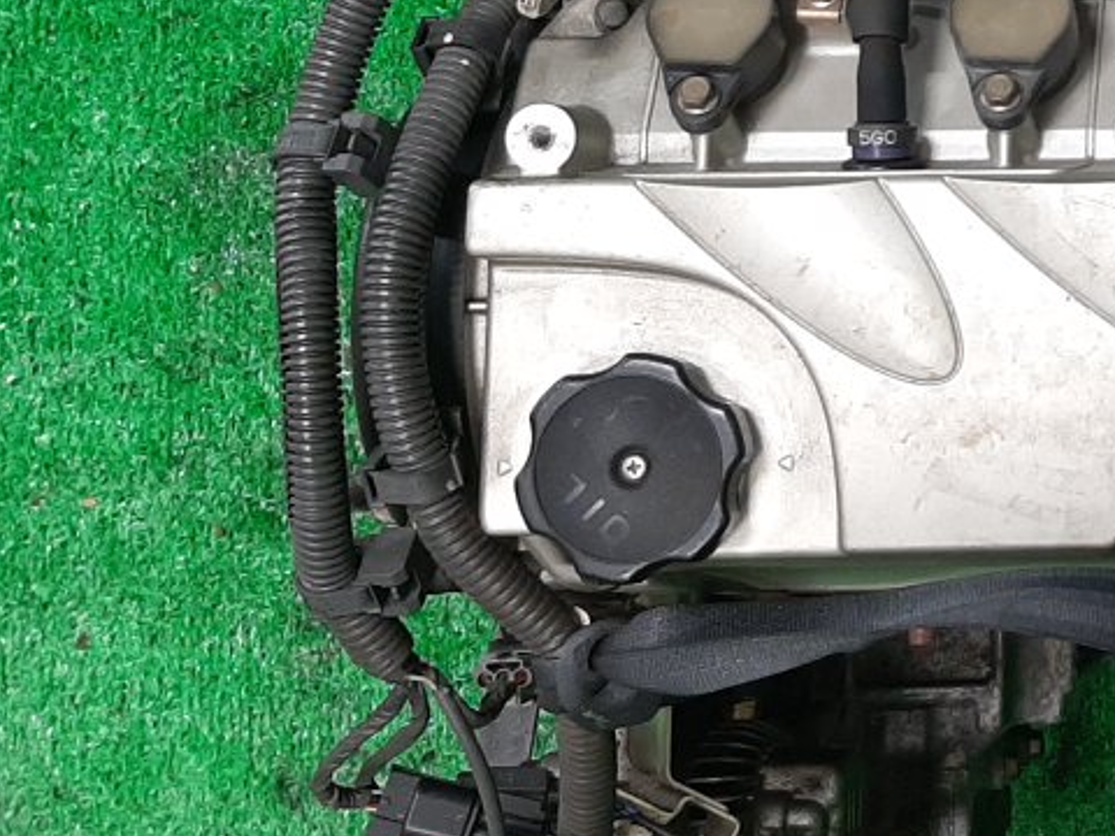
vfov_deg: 18.6
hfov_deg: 22.4
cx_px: 1447
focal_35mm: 78
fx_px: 2512
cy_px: 74
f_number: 1.7
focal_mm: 3.93
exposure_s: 1/50
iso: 105
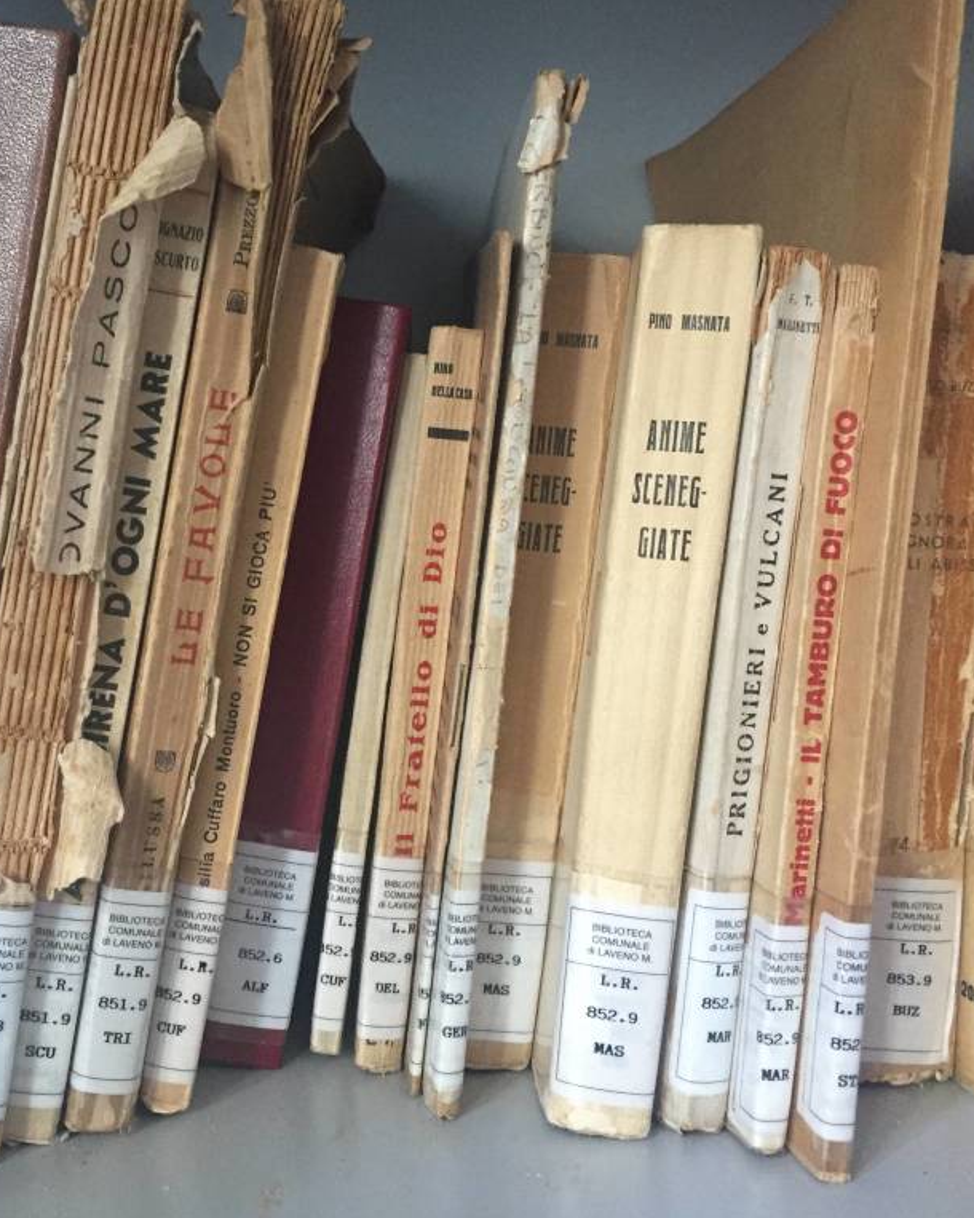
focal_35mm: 38
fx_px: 1370
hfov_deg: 38.4
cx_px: 284
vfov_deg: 47.9
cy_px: 610
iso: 250
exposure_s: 1/33
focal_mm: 4.15
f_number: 2.2
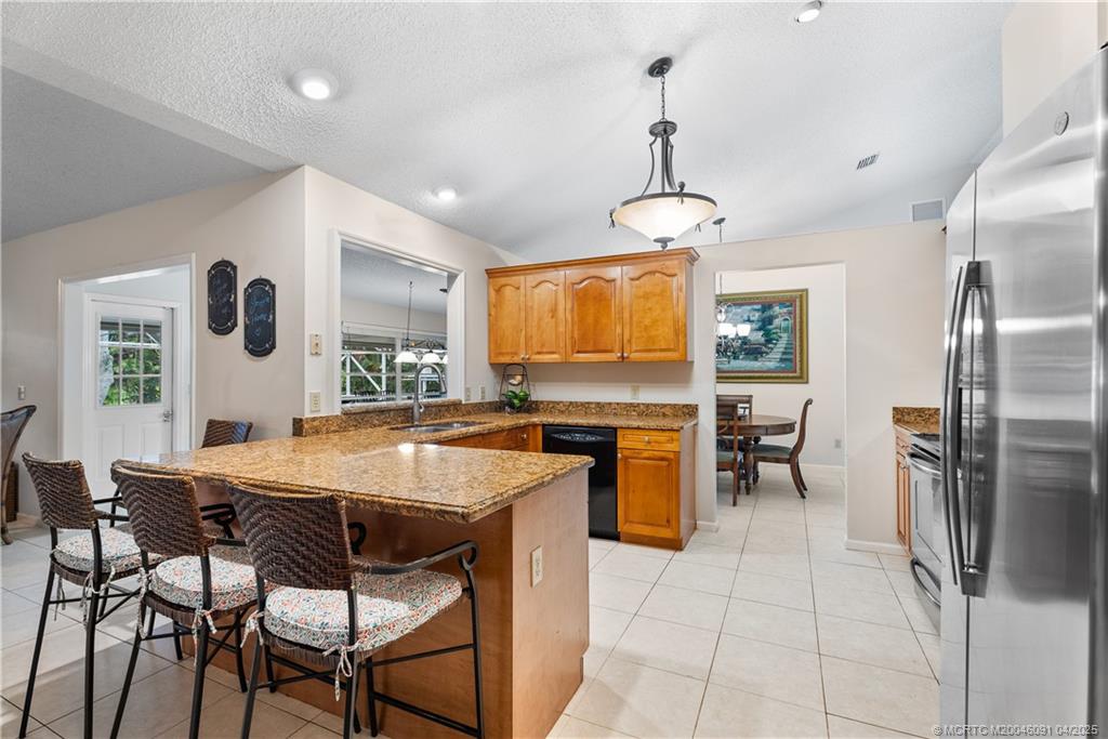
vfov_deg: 73.8
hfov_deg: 96.7
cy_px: 370
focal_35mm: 16
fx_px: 492
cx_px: 554
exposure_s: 8
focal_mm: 16
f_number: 9
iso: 100
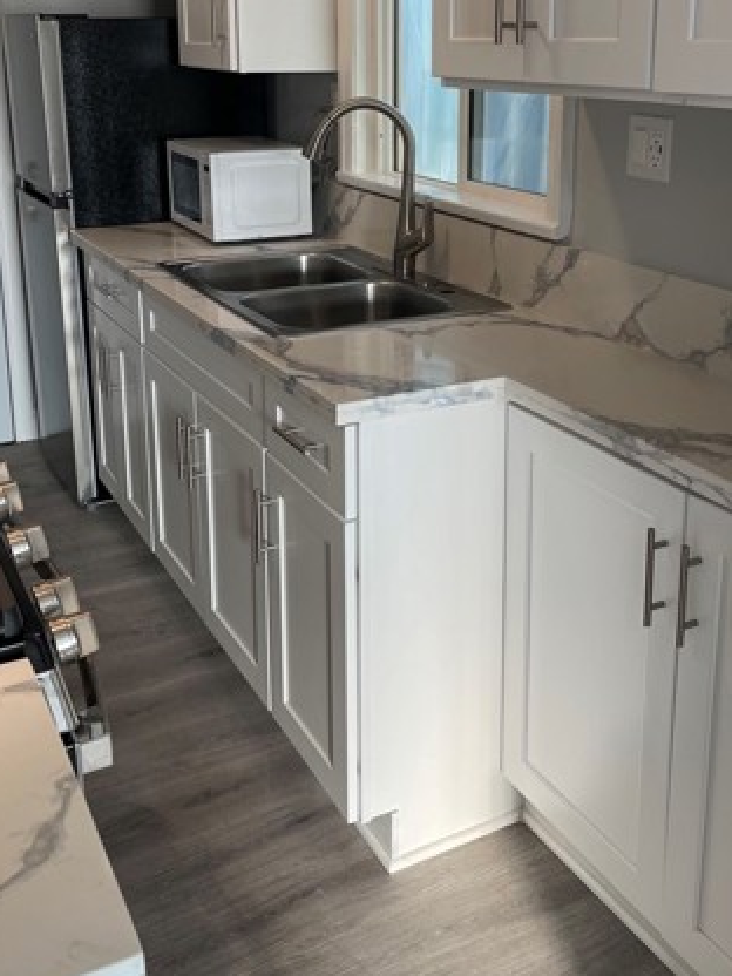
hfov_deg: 35.9
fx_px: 1128
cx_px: 399
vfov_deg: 46.0
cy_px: 319
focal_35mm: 40
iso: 40
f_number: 1.6
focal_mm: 5.1
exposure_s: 1/120
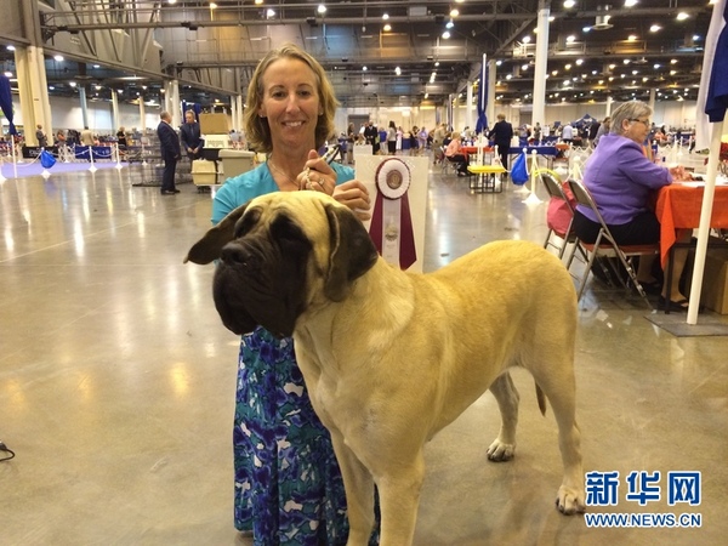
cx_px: 364
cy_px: 273
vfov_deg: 46.8
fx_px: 631
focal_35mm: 30
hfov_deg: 60.0
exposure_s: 1/30
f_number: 2.2
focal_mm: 4.12
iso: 200
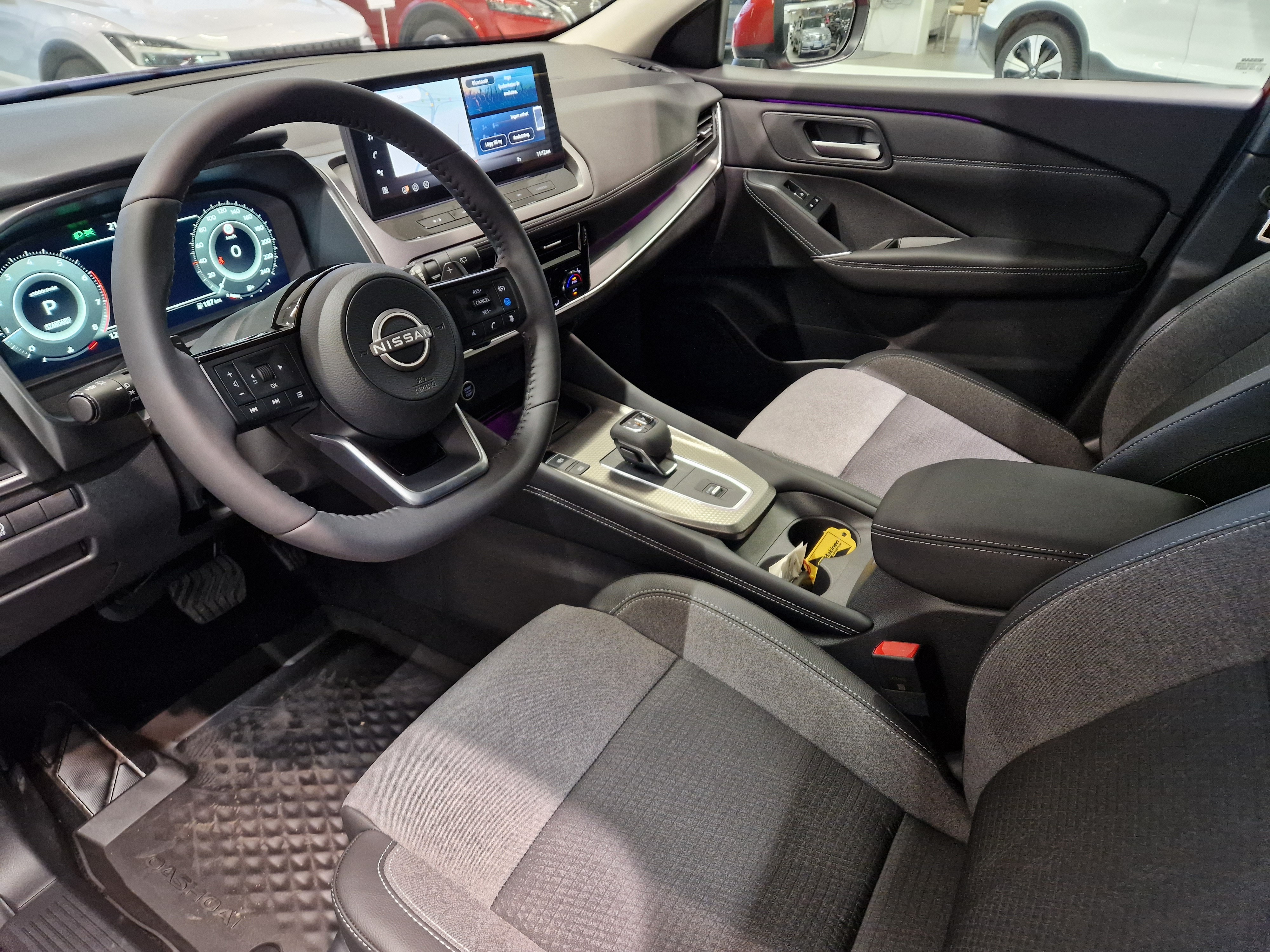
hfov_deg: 73.9
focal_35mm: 23
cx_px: 635
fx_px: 844
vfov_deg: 58.9
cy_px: 476
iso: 500
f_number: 1.8
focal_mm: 5.4
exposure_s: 1/100
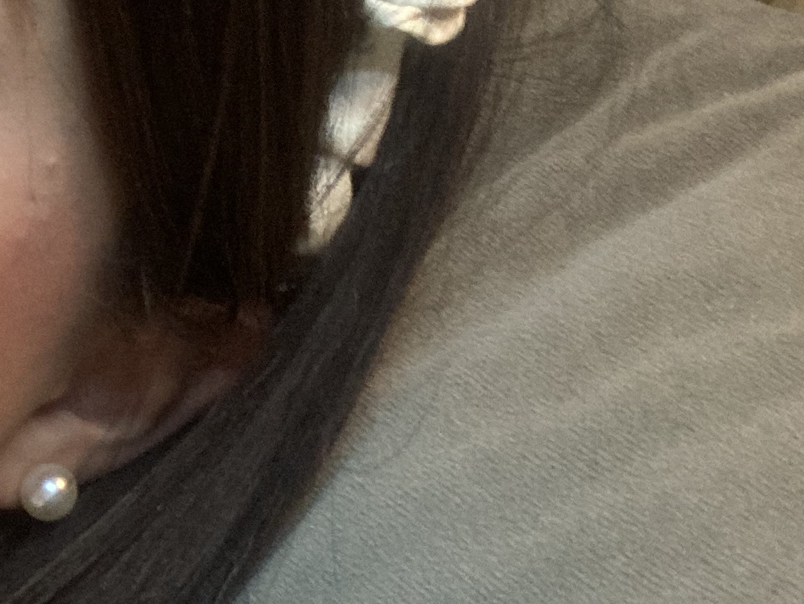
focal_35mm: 82
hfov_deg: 22.5
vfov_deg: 18.0
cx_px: -83
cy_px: 373
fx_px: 1906
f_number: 2.2
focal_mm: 2.87
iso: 320
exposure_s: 1/25
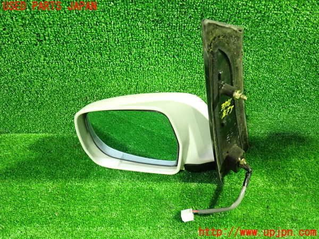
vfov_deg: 46.8
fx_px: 276
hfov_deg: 60.0
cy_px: 120
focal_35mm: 30
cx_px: 160
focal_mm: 5.4
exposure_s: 1/20
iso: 800
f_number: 2.3
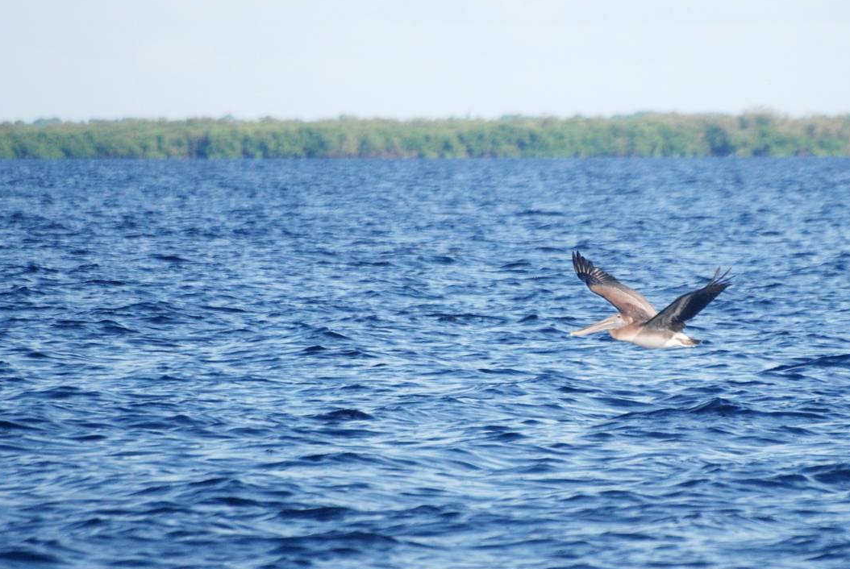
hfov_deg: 3.0
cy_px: 284
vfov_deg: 2.0
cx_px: 603
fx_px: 16149
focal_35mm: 683
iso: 400
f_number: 5.6
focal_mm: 300
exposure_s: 1/1250
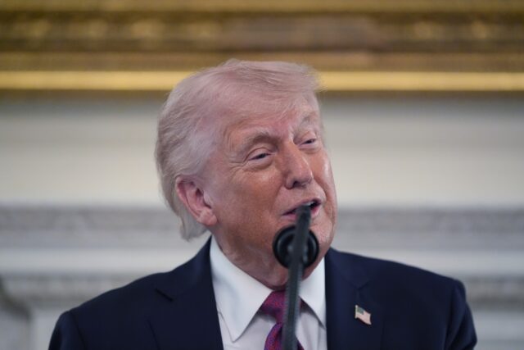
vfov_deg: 3.4
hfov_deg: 5.2
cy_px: 175
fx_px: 5823
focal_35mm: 400
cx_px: 262
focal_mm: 400
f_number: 2.8
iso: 5000
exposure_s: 1/320
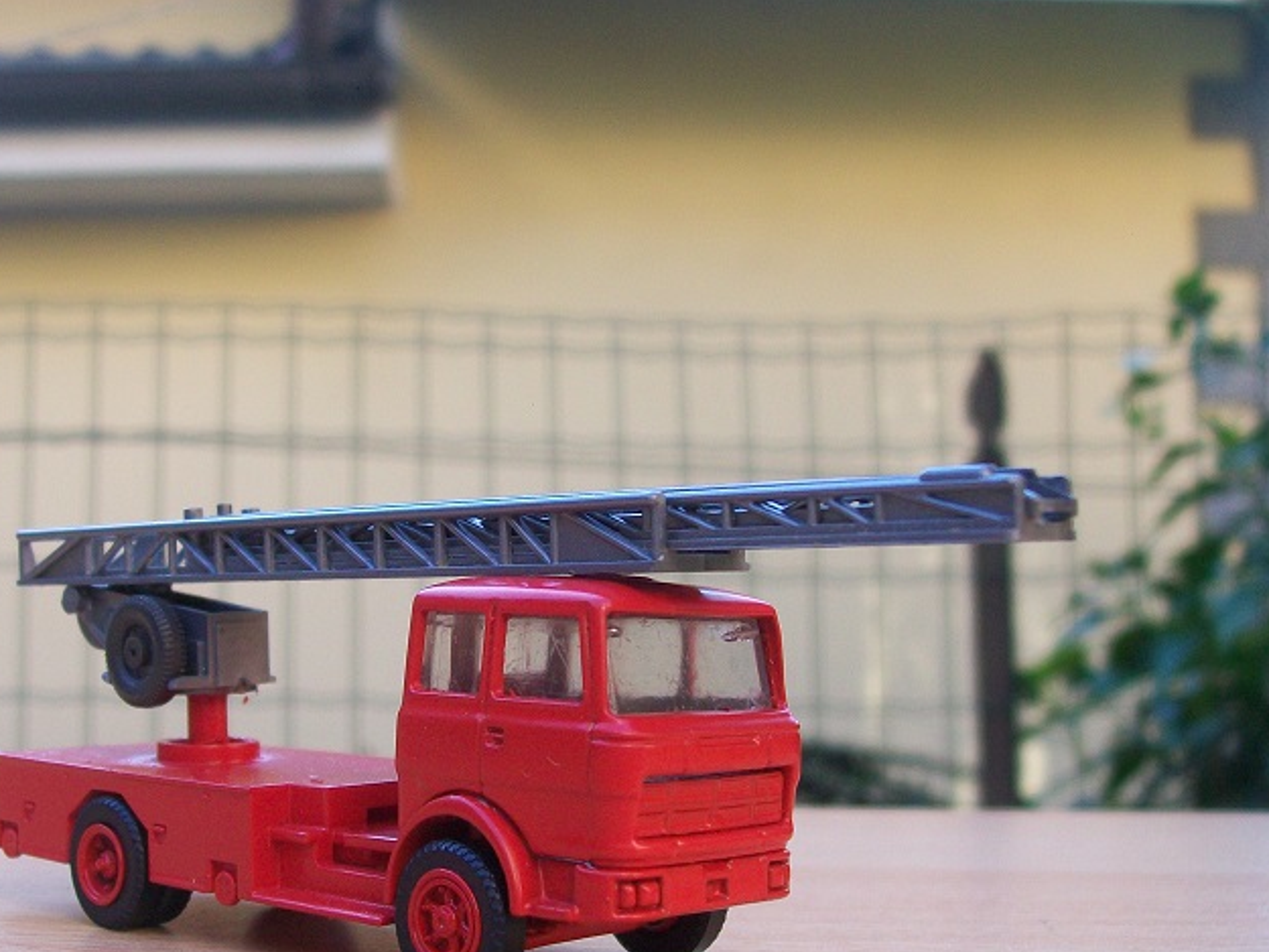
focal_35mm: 50
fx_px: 1833
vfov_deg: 28.9
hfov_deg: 37.9
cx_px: 461
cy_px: 657
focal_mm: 6
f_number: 2.7
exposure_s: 1/100
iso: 64
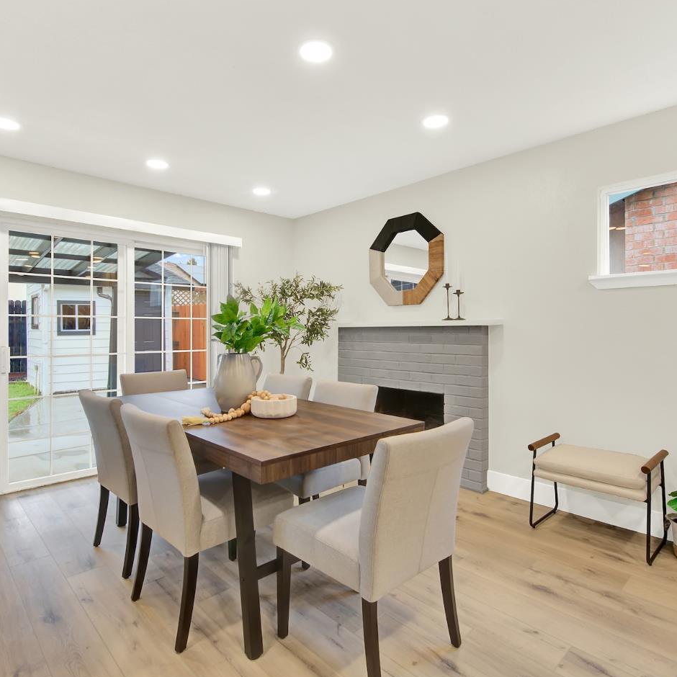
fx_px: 420
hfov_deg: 77.7
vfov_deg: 77.7
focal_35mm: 19
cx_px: 331
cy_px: 333
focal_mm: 14
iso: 100
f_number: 14
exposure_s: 1/3.33
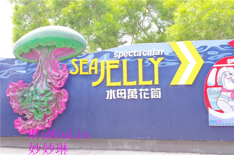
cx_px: 117
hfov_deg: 40.4
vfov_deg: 27.4
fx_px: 318
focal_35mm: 49
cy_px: 78
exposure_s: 1/60
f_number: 10
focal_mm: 32.5
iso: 200
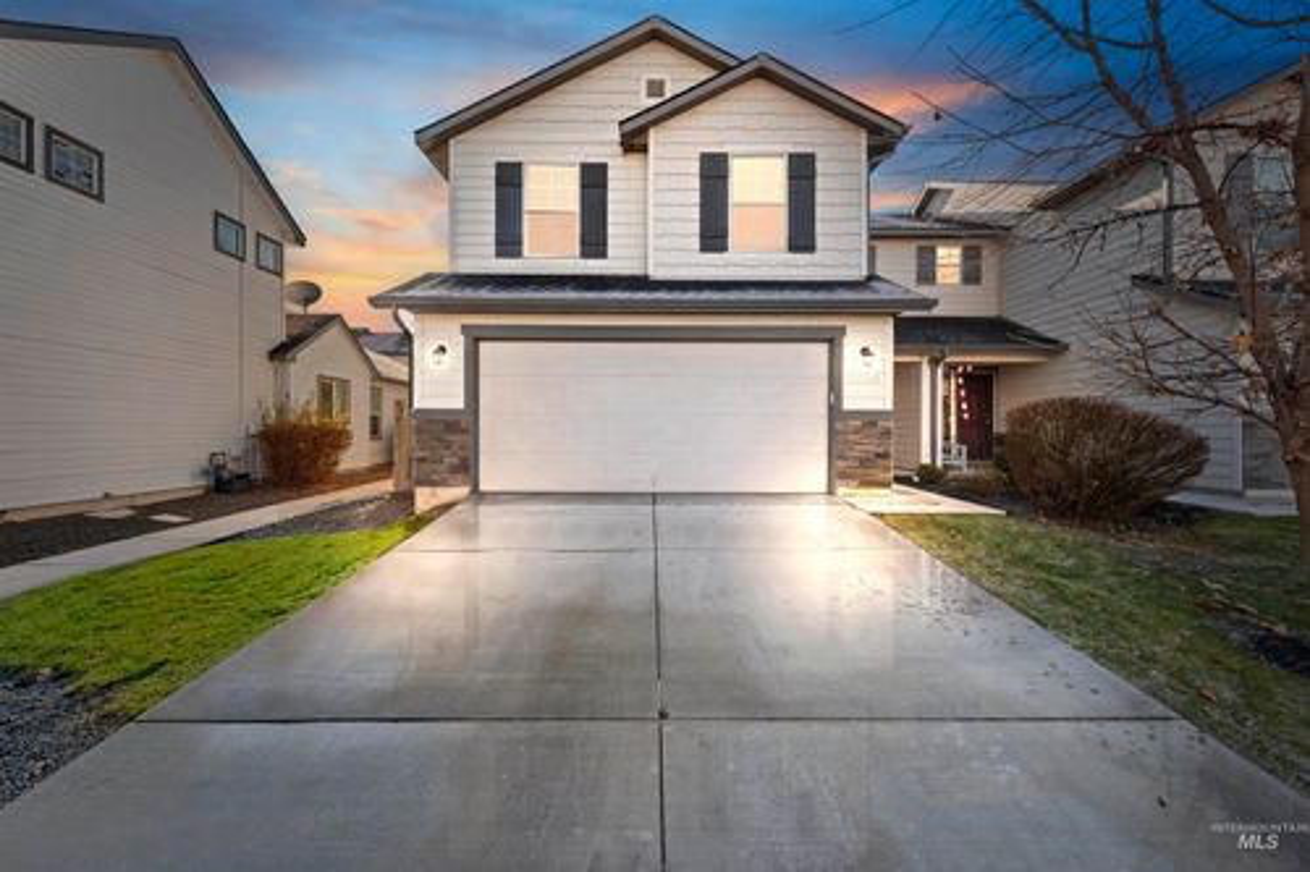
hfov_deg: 104.3
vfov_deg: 81.2
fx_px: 509
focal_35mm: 14
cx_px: 655
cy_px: 436
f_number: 11
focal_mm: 14
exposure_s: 1/60
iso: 400
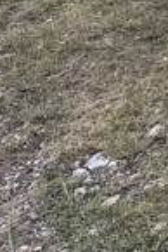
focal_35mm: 132
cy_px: -322
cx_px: 478
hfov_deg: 8.8
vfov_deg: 12.6
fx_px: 922
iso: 400
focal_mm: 6.76
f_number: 1.78
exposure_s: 1/60
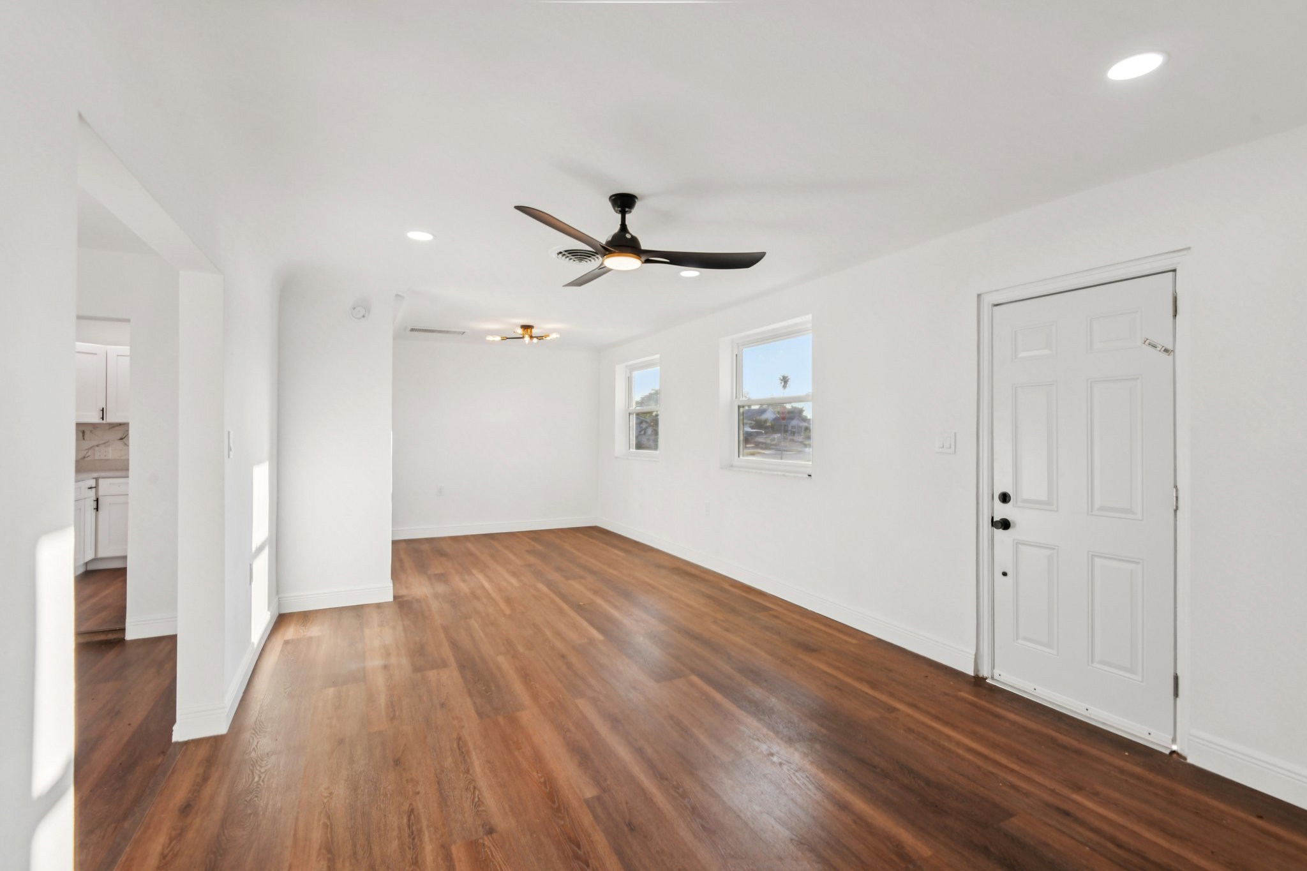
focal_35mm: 16
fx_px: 581
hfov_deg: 96.7
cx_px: 654
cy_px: 436
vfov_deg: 73.7
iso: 400
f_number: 8
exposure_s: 1/200
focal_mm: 16
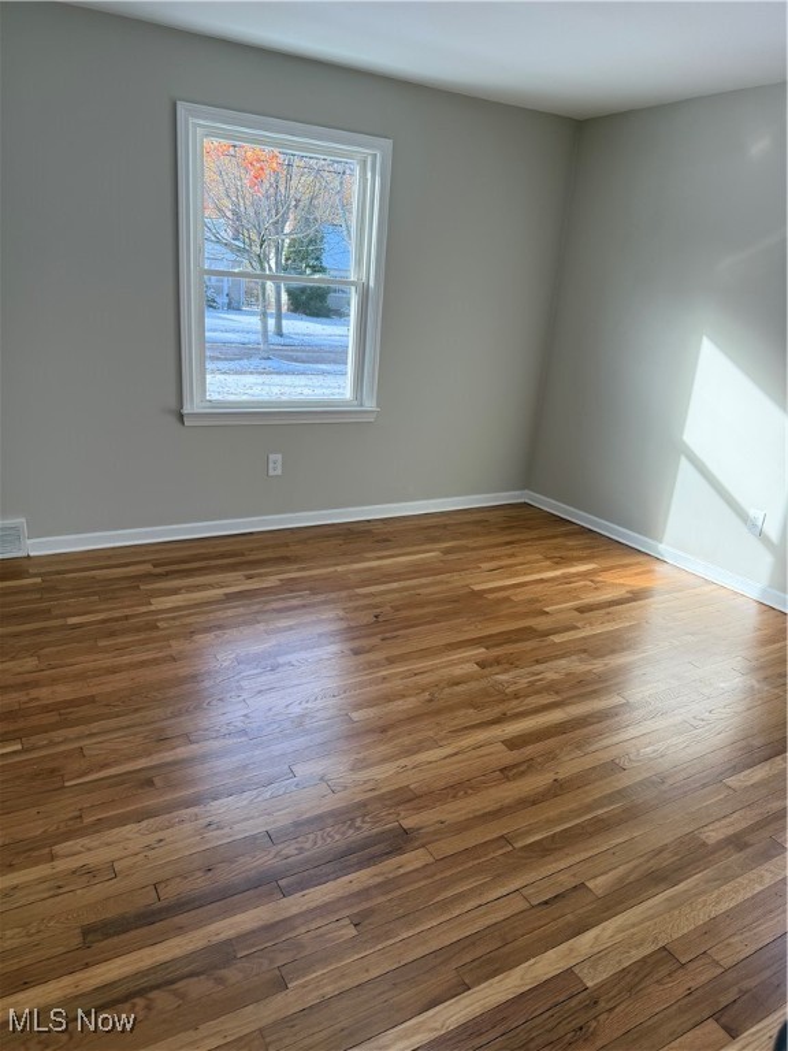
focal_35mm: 24
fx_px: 728
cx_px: 394
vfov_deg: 71.6
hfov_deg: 56.8
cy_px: 526
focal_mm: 6.76
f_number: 1.78
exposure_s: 1/322
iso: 100
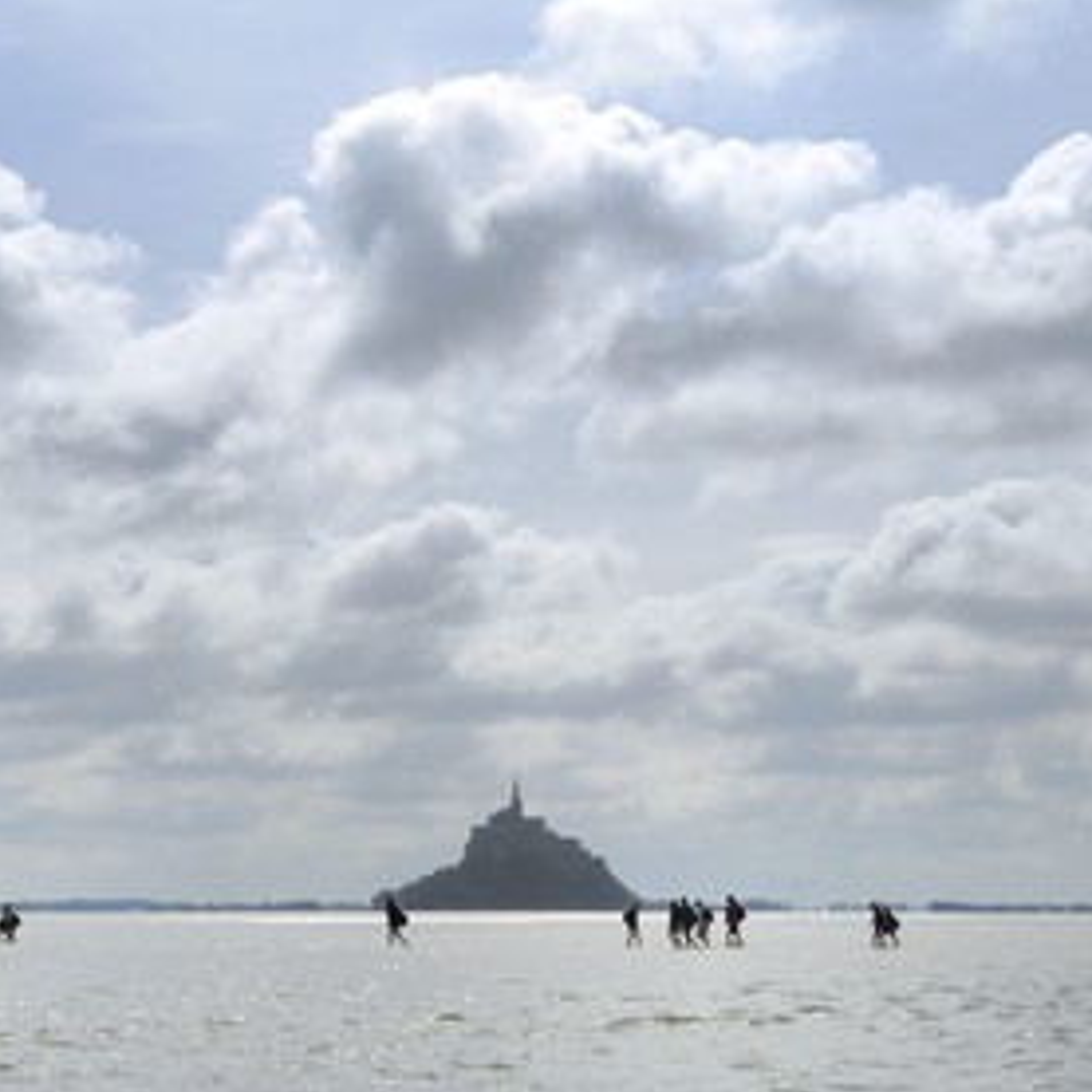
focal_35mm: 68
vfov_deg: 25.5
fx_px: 2414
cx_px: 317
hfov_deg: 25.3
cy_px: 544
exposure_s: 1/400
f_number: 9.5
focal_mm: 35
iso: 100
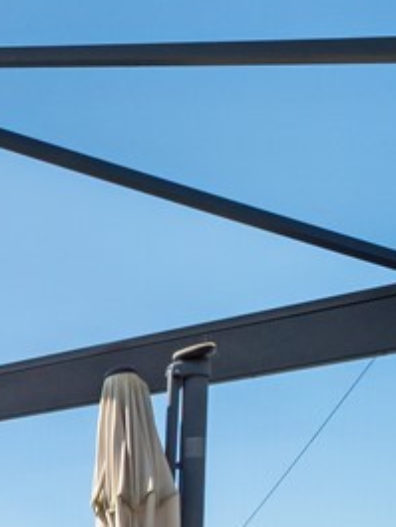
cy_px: 676
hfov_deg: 17.7
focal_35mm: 54
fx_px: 823
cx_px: -420
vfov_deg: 29.1
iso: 200
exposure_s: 1/125
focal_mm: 7
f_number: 7.1
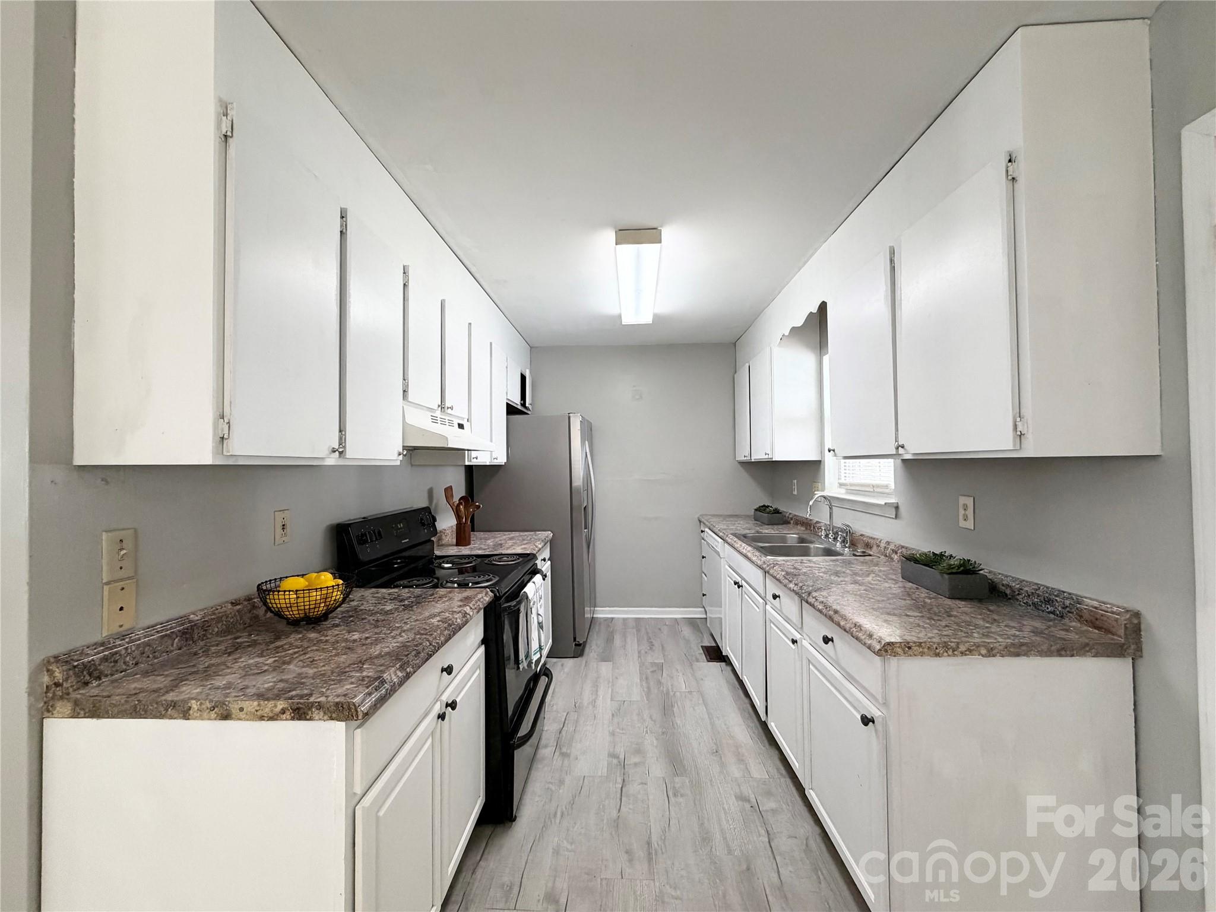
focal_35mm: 14
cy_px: 456
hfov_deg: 102.1
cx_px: 608
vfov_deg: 85.7
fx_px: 492
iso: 320
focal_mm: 2.22
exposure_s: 1/120
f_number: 2.2
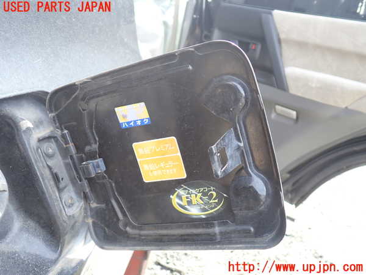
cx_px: 183
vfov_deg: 46.8
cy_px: 138
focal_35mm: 30
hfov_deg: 60.0
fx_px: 317
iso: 100
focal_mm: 5.4
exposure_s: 1/80
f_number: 2.3
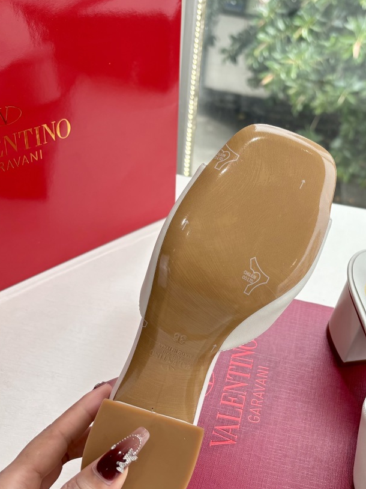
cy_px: 282
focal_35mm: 46
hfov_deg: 30.8
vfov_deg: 41.1
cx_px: 287
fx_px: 649
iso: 50
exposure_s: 1/484
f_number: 1.6
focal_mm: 5.96
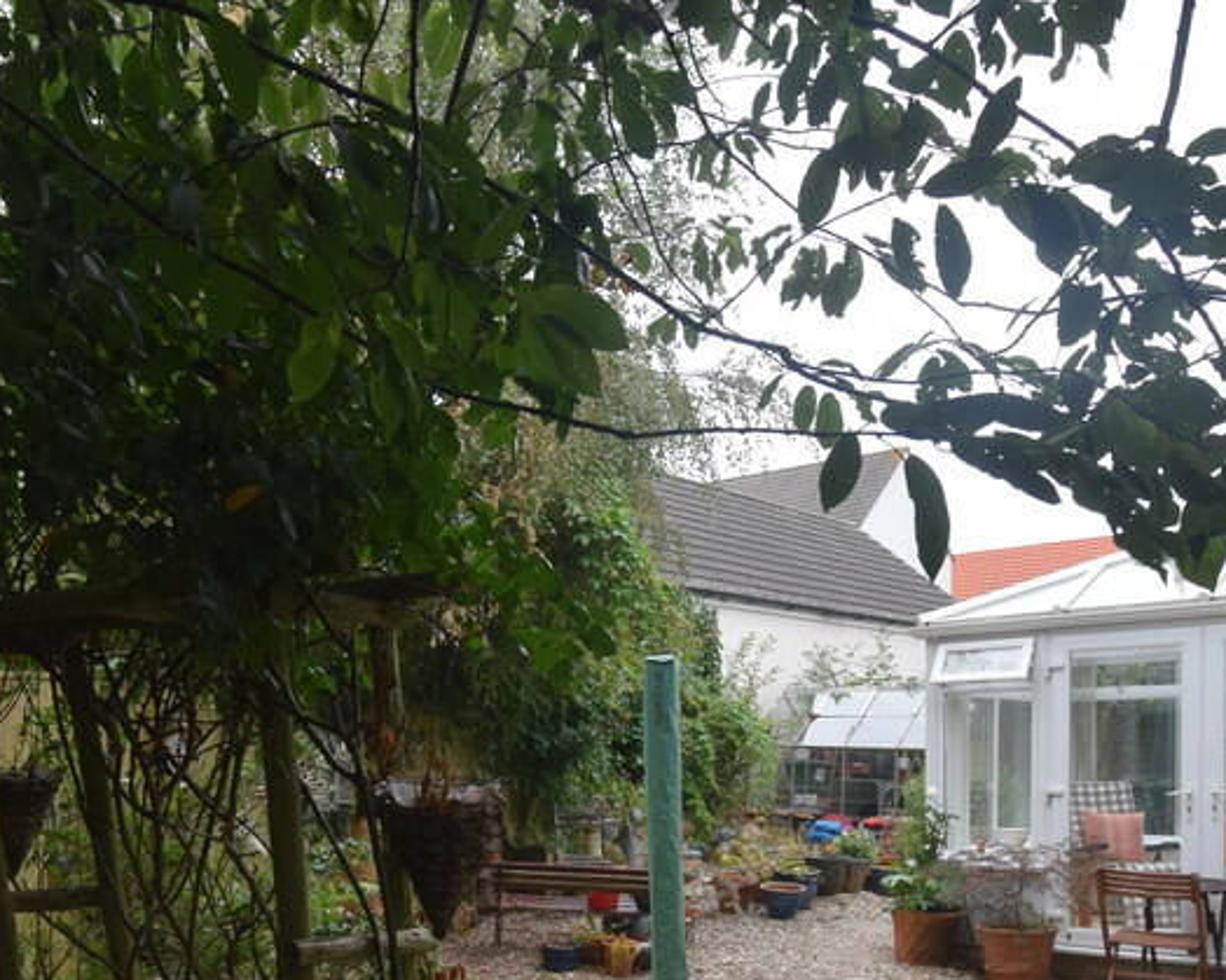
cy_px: 792
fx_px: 1197
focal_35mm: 33
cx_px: 423
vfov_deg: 42.4
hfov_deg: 53.3
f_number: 8
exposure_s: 1/250
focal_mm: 12
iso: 400
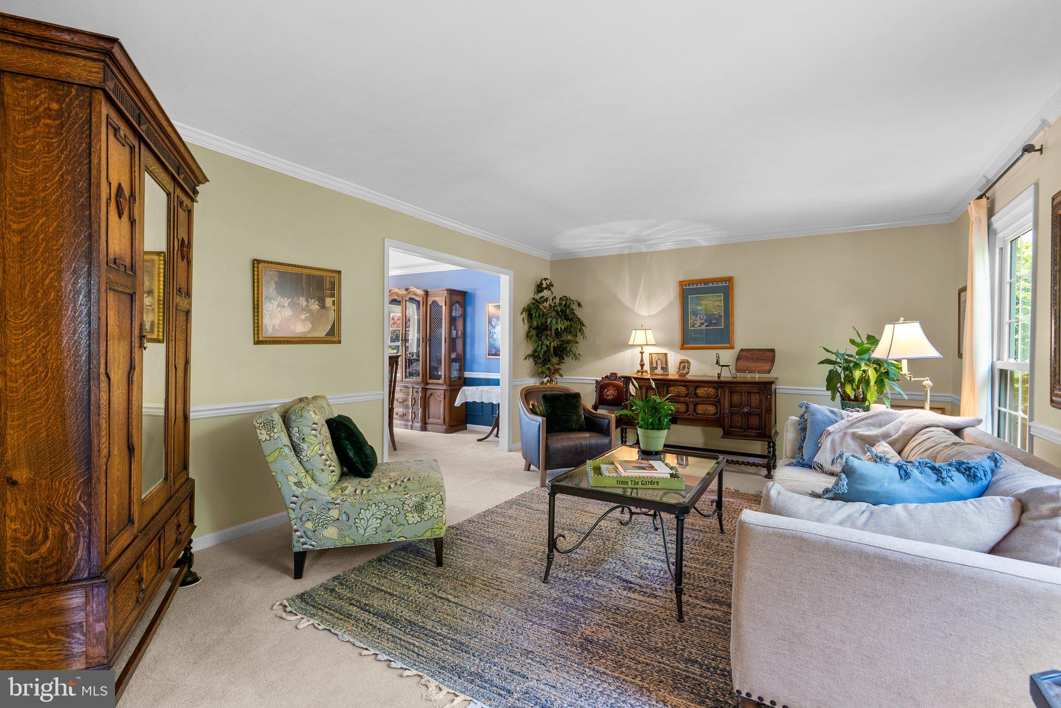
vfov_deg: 73.8
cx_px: 530
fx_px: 472
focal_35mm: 16
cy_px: 354
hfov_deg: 96.7
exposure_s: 1.3
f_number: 8
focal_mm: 16
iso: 320
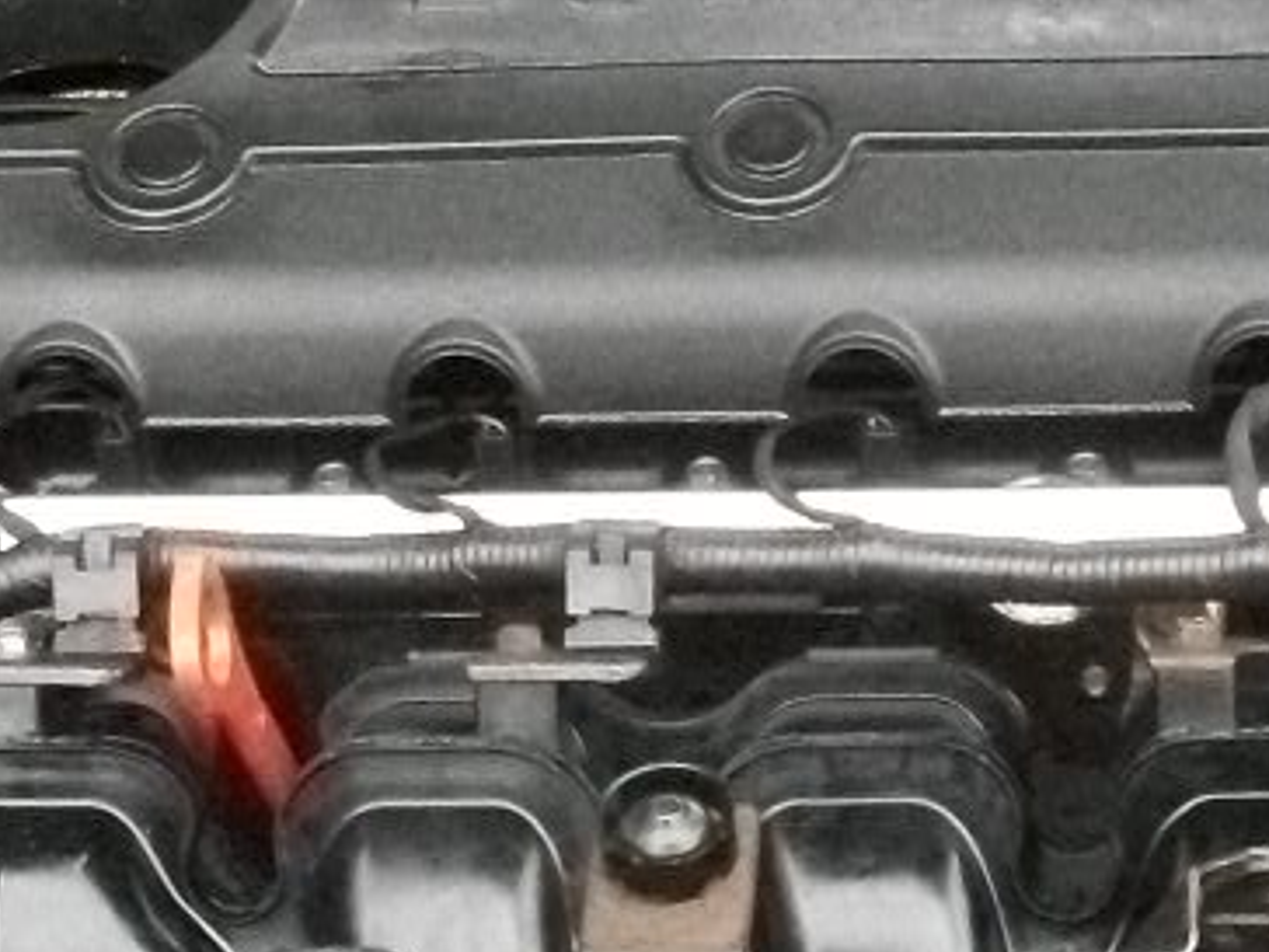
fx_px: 4509
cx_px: 1318
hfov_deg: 15.7
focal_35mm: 123
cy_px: 160
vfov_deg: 12.0
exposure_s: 1/125
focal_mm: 6.3
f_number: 3.1
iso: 725
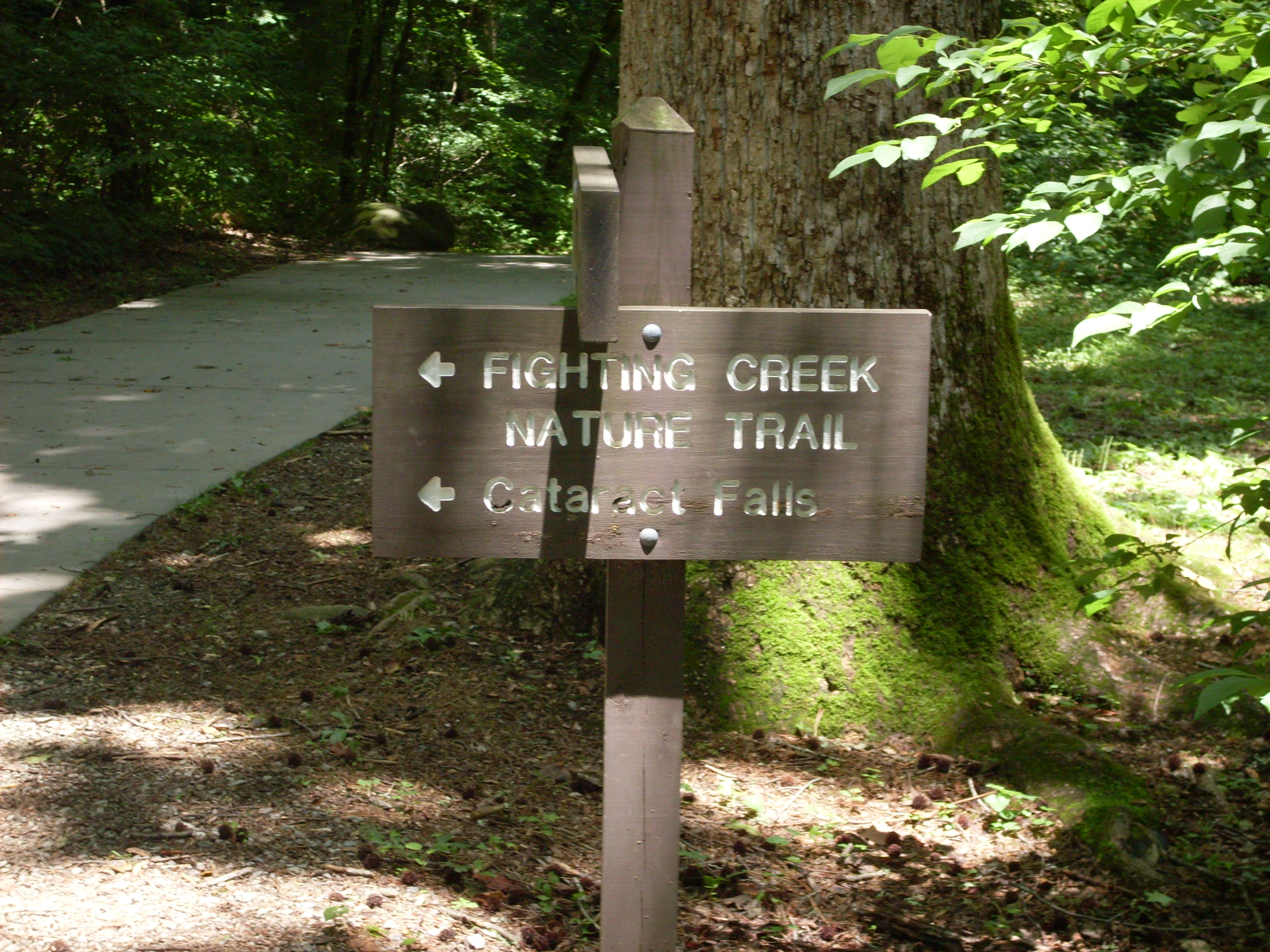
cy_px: 476
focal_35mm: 92
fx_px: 3375
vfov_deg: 16.1
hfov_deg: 21.3
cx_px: 635
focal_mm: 15.3
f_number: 4.4
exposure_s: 1/90
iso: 120
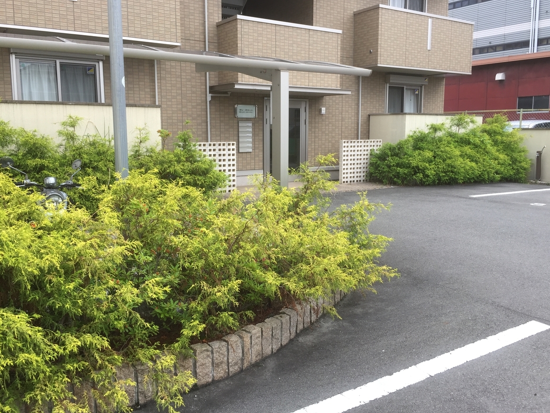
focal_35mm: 30
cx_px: 280
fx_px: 477
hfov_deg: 60.0
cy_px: 200
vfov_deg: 46.8
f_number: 2.2
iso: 32
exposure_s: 1/189
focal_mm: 4.15
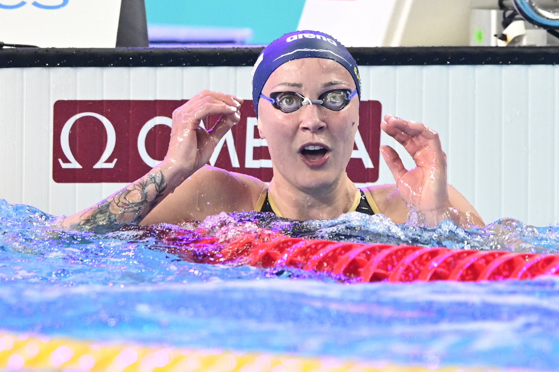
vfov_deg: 2.3
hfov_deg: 3.4
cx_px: 280
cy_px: 186
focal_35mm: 600
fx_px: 9316
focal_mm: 600
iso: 3200
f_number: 4
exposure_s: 1/1250
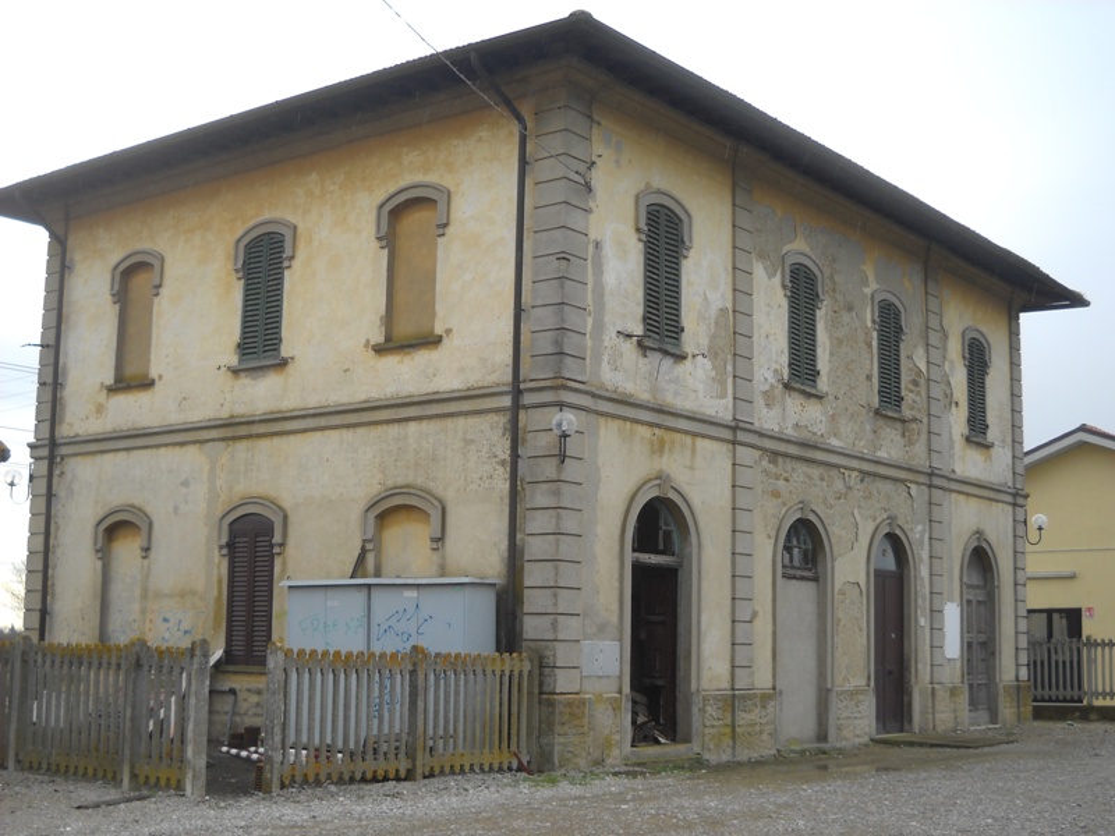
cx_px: 558
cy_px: 418
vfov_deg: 30.3
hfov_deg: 39.7
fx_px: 1546
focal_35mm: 48
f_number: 3.3
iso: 64
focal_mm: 7.88
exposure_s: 1/192
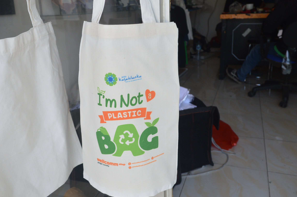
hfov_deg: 57.2
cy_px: 92
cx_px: 137
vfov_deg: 39.9
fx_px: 272
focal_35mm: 33
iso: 280
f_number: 5.6
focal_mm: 18
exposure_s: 1/125
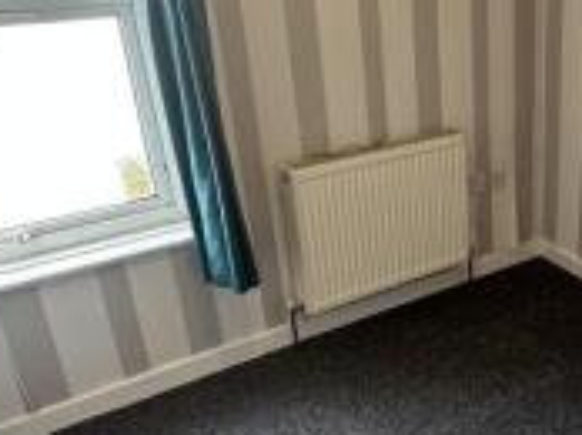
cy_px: 276
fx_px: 789
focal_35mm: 47
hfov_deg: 37.2
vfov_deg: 30.7
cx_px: 550
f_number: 2.2
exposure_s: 1/99
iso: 200
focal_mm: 2.22
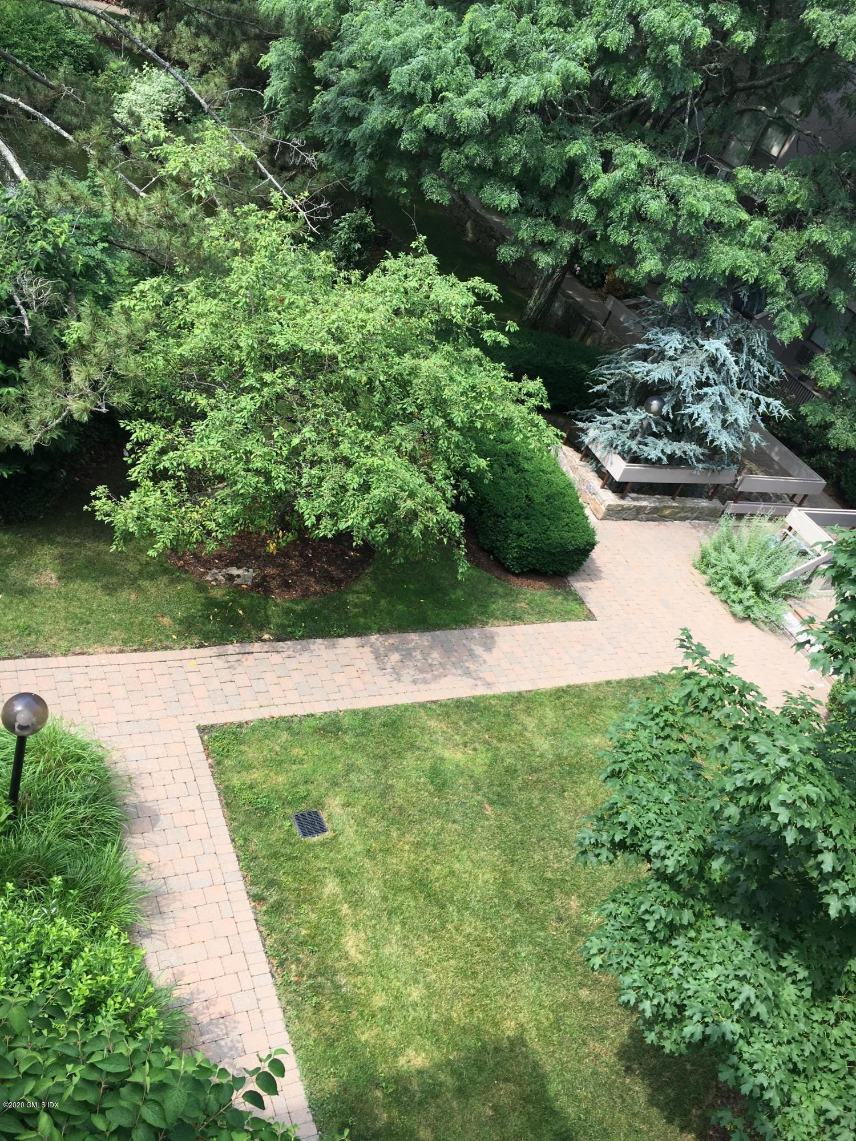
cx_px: 428
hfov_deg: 48.2
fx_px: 956
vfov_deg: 61.7
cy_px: 570
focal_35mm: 29
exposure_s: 1/610
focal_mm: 4.15
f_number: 2.2
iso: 25
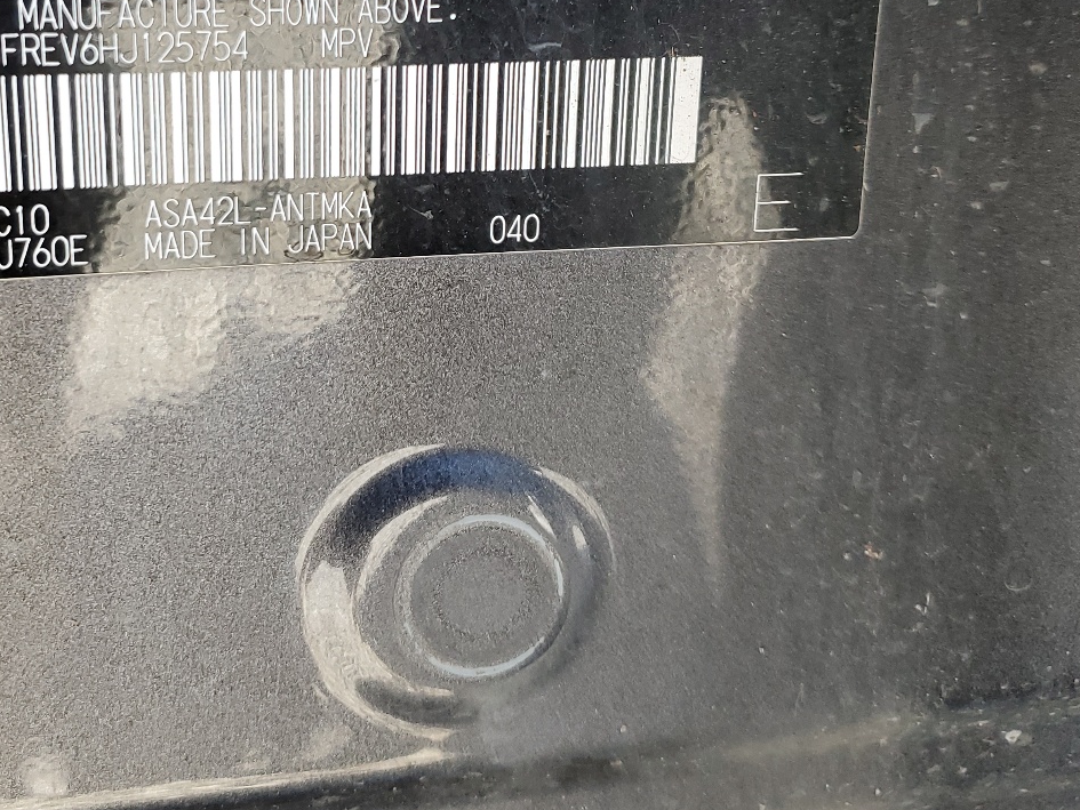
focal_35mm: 44
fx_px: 1373
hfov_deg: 42.4
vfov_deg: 32.1
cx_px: 365
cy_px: 178
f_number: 1.5
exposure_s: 1/120
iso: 76
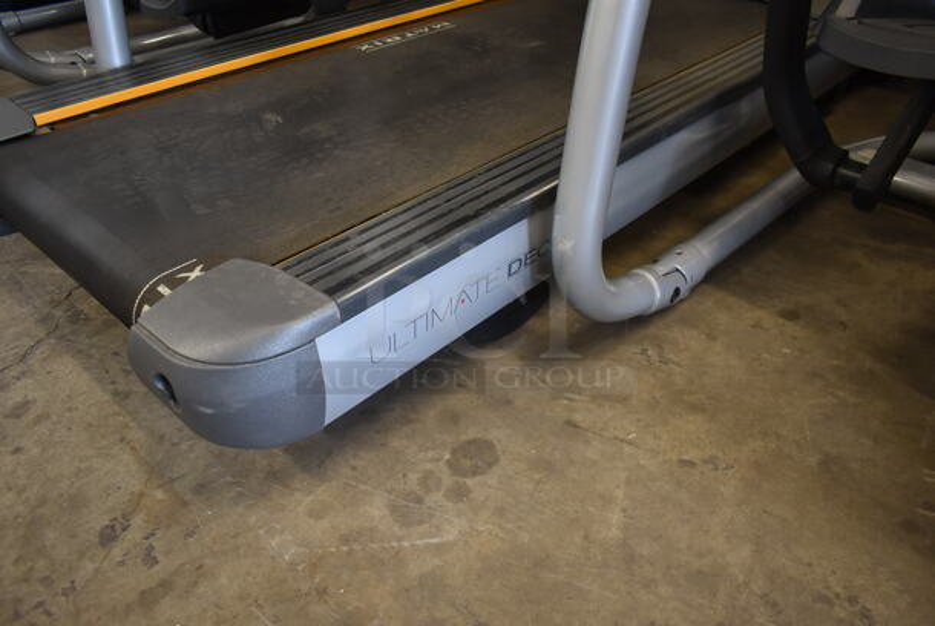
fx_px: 702
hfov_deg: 67.3
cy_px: 313
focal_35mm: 27
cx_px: 468
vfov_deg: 48.0
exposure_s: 1/30
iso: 500
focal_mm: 18
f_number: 3.5
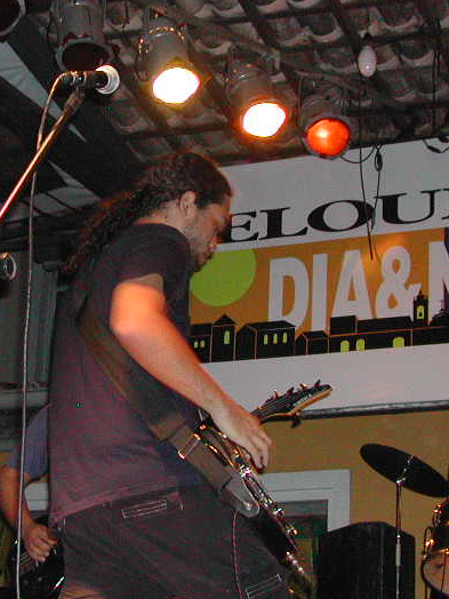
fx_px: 1418
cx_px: 185
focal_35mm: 82
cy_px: 254
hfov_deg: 18.0
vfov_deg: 23.8
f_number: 2.9
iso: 377
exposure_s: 1/60
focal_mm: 9
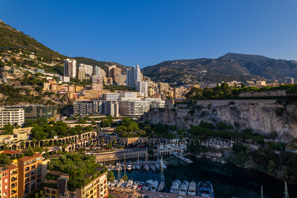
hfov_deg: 78.6
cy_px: 99
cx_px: 148
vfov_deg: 57.2
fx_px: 181
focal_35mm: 22
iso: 100
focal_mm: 8.4
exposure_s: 1/80
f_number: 2.8
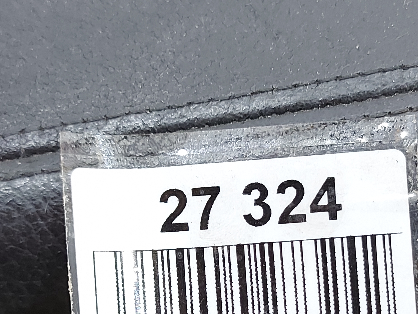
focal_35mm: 73
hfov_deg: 26.6
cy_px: 253
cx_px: 267
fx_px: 881
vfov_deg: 19.9
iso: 200
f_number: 1.8
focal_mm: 5.23
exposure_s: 1/33
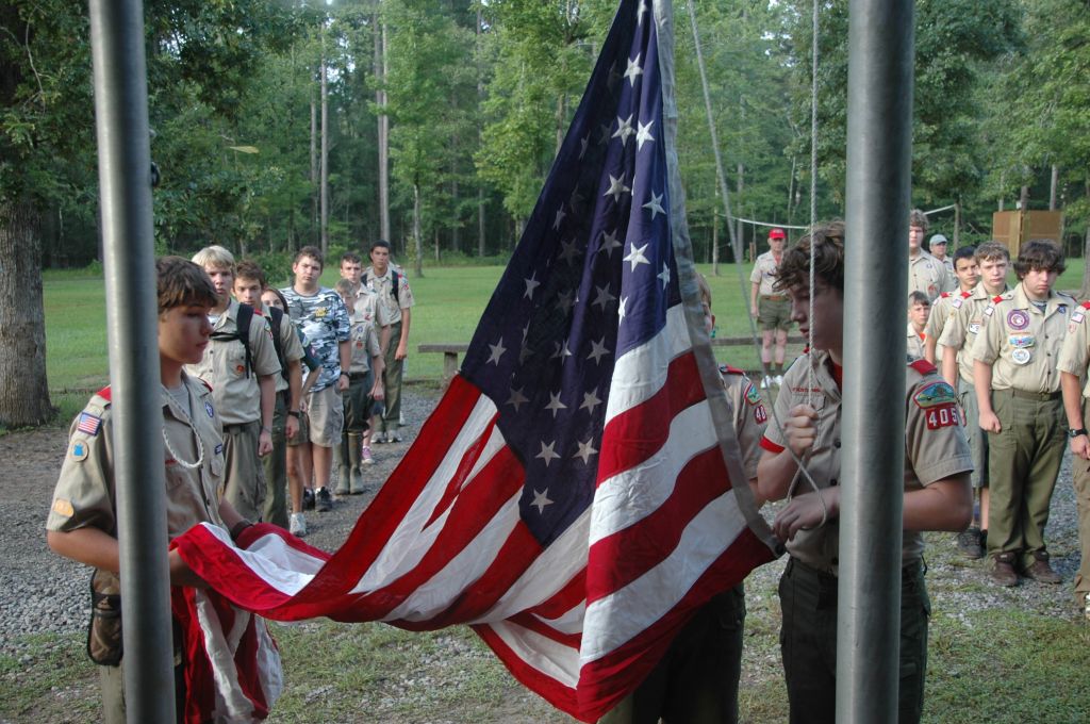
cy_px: 362
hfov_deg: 53.2
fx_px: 1089
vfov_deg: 36.8
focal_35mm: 36
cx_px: 545
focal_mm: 24
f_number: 4
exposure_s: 1/50
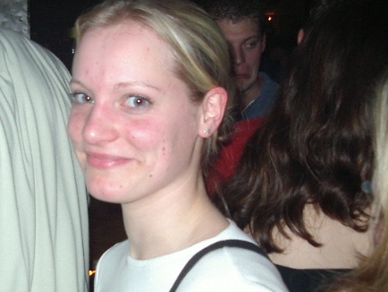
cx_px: 108
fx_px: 628
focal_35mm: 56
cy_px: 170
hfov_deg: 33.8
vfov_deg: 26.1
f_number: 2.6
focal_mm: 5.8
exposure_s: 1/60
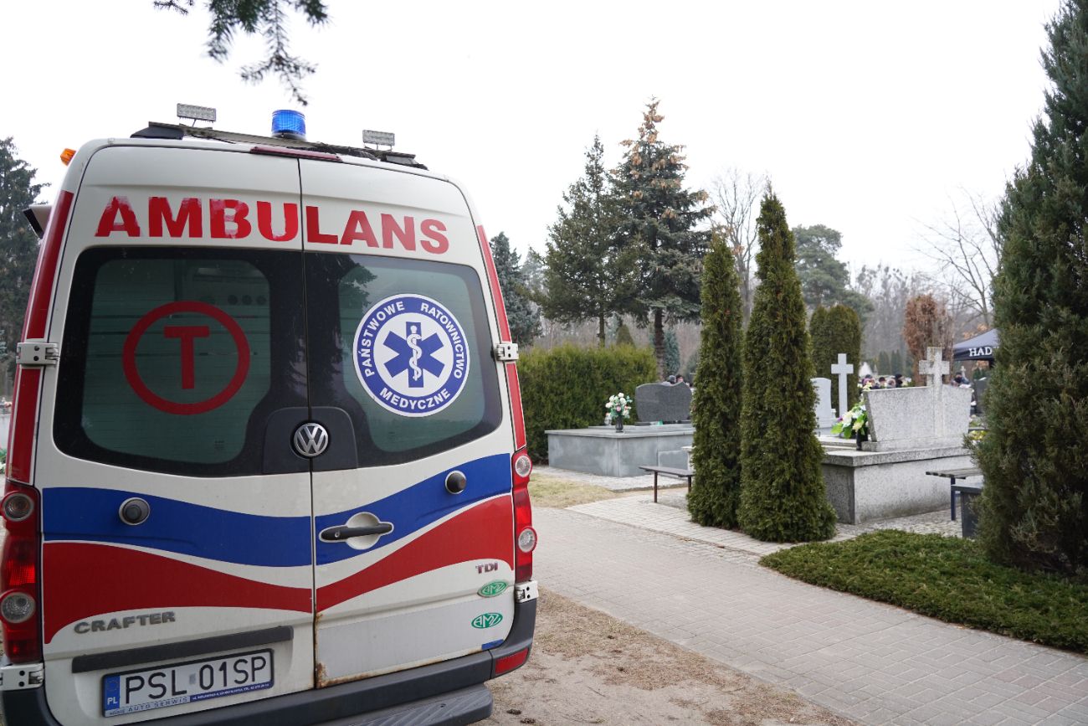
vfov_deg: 53.1
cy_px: 363
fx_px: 725
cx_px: 544
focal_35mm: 24
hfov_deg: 73.7
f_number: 4
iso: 250
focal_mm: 24
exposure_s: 1/125
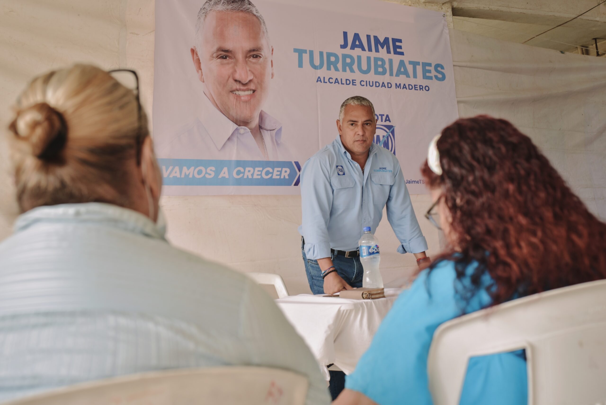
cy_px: 202
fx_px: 589
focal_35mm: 35
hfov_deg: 54.4
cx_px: 303
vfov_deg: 37.9
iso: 250
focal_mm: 35
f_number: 4.5
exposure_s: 1/125
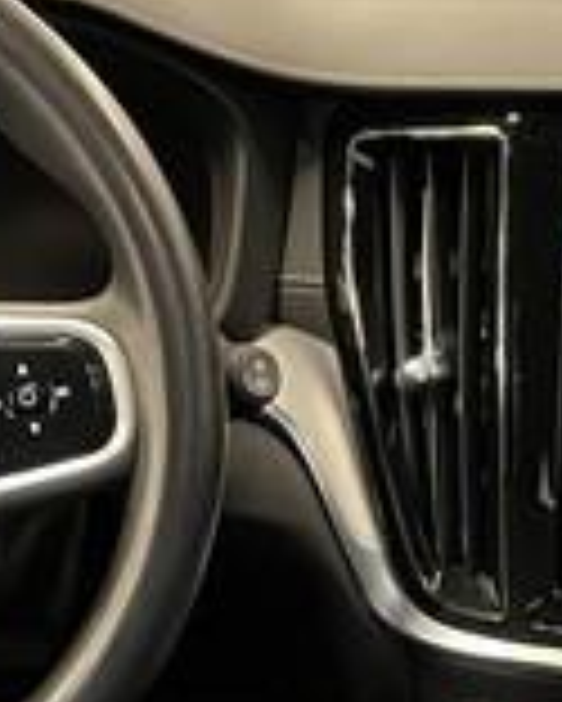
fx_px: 2160
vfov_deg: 17.9
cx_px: 441
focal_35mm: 104
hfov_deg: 14.7
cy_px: 752
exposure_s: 1/25
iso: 640
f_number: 1.6
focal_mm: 4.2
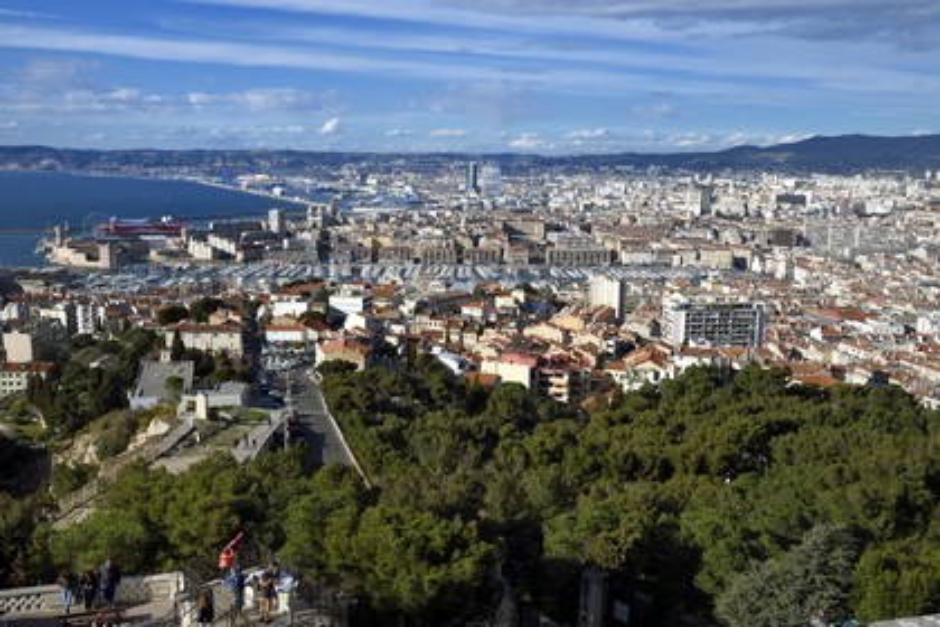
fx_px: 888
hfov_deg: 55.8
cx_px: 470
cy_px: 314
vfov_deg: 38.9
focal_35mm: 34
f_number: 13
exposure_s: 1/320
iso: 200
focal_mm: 34
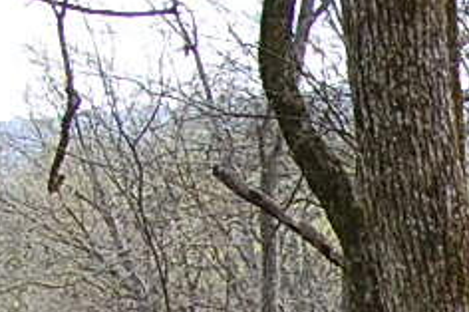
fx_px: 2239
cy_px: 813
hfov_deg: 10.8
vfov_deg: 7.3
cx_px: 964
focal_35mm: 172
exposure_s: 1/160
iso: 200
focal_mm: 18
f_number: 6.3
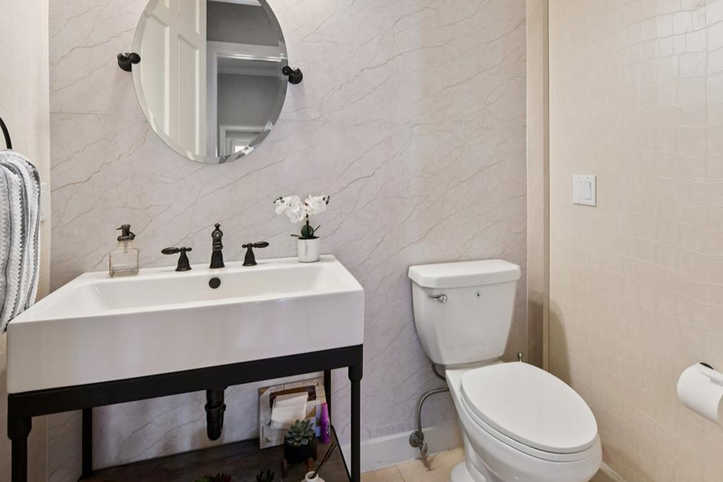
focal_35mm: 21
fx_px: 422
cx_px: 398
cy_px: 170
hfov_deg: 81.0
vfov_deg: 58.4
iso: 400
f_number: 8
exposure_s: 1/13
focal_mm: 14
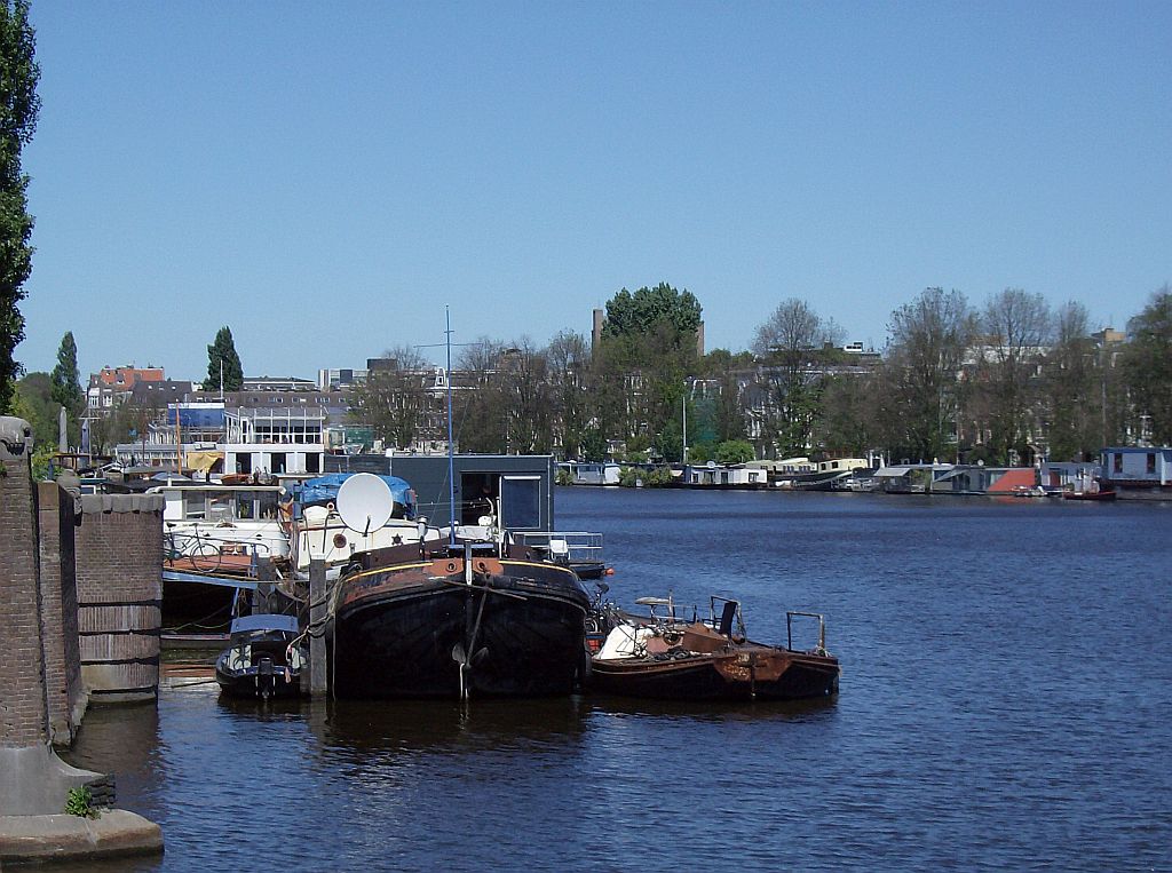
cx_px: 586
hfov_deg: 19.7
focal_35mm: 100
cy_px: 436
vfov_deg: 14.7
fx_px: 3378
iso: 100
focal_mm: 16.6
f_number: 7.5
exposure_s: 1/499
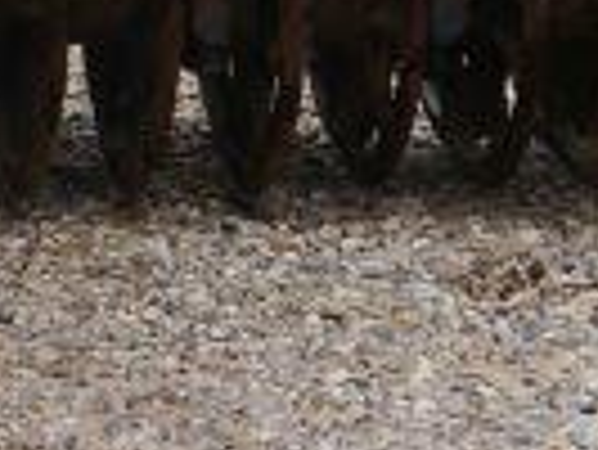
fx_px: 4254
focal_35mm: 246
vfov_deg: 6.0
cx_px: -760
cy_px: -176
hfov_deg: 7.6
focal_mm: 16
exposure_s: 1/200
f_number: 5.6
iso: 160
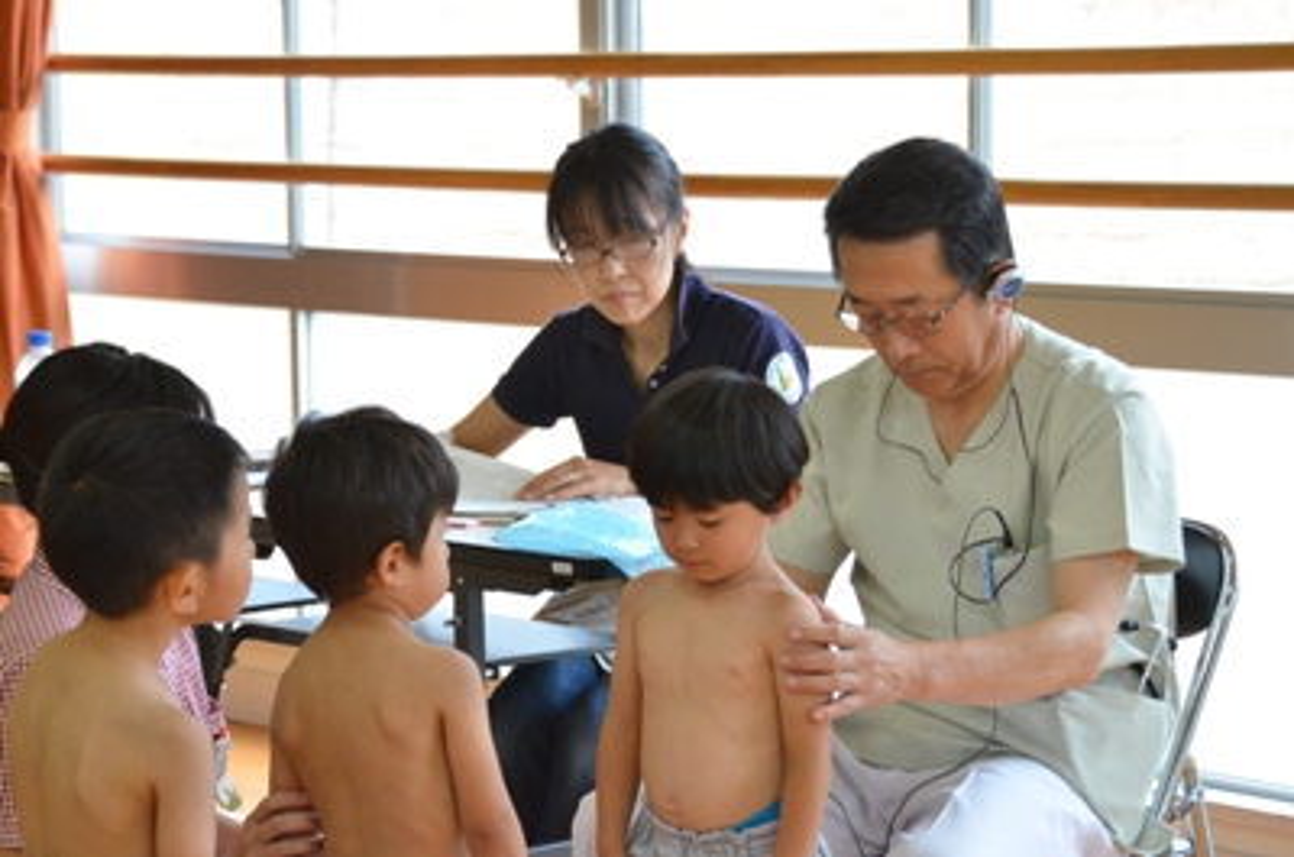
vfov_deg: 12.6
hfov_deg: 19.0
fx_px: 3874
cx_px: 647
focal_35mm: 108
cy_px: 428
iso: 3200
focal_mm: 72
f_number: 5
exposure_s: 1/200
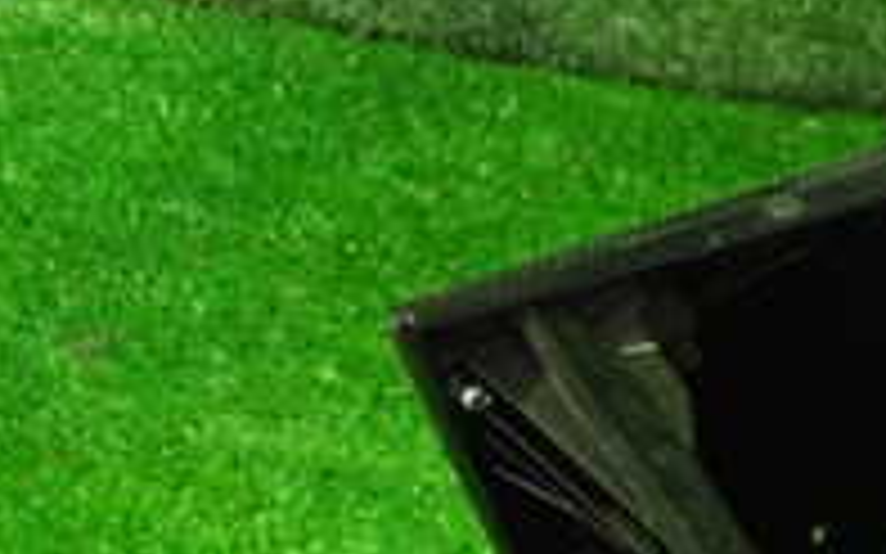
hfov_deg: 19.0
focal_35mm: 97
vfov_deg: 13.1
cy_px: 671
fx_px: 2342
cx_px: 1295
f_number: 2.3
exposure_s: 1/20
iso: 800
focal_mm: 5.4
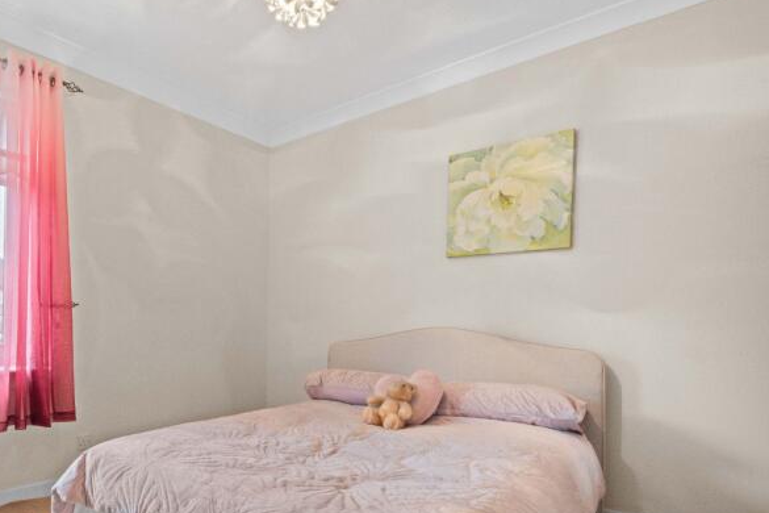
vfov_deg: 58.6
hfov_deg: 75.8
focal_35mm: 21
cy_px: 327
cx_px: 201
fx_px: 449
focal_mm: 12
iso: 1250
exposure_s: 1/1.25
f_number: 16
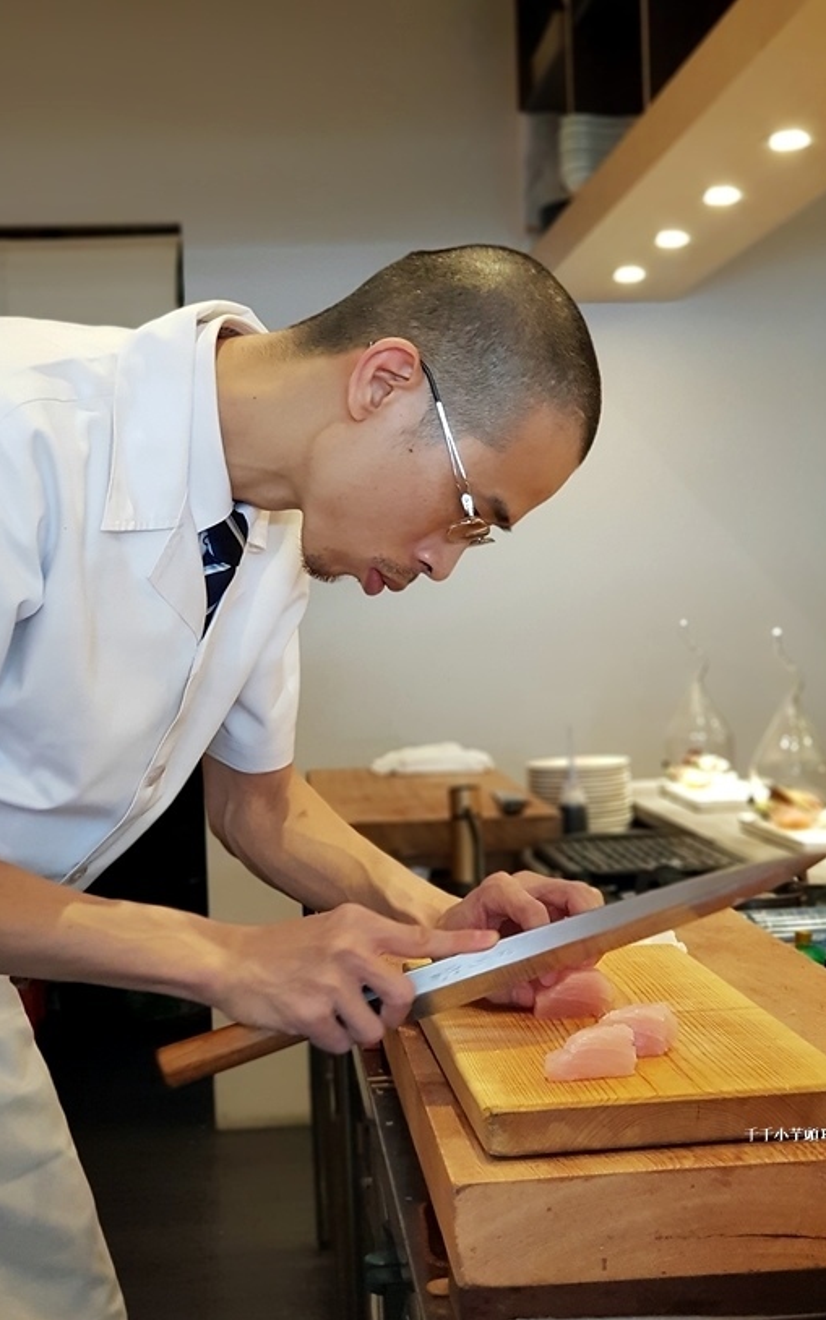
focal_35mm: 56
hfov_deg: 23.1
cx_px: 435
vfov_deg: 36.3
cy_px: 667
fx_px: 2016
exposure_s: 1/30
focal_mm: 6
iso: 200
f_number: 2.4
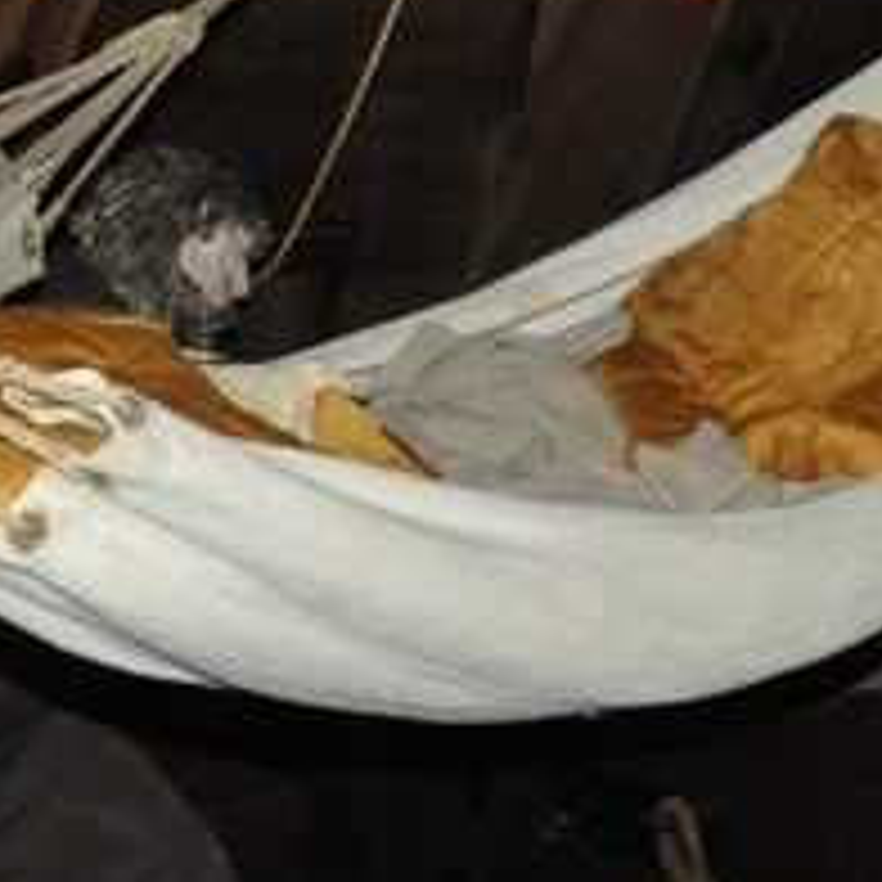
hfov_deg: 12.4
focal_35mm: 140
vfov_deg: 12.4
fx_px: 4036
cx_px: 63
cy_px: 718
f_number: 3.5
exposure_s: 1/60
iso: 1600
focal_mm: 18
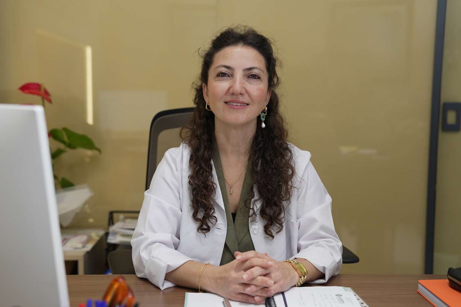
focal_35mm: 47
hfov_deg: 41.9
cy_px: 154
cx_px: 230
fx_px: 602
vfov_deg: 28.6
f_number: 2.8
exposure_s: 1/50
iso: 200
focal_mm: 47
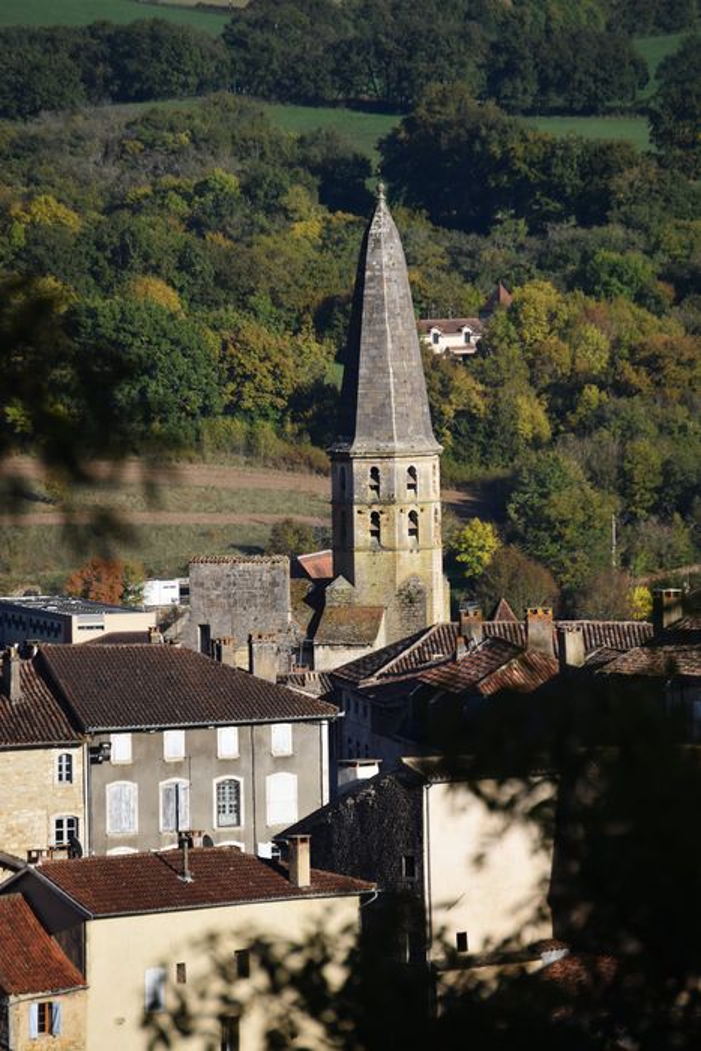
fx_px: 8757
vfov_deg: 6.9
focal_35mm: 300
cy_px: 526
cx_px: 350
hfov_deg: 4.6
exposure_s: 1/1600
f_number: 5.6
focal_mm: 200
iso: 400
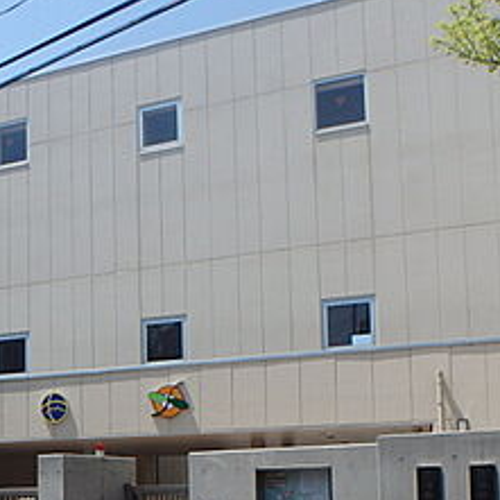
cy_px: 456
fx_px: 850
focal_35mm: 52
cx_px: 45
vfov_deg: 31.2
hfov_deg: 31.2
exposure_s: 1/500
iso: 125
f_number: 6
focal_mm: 3.7
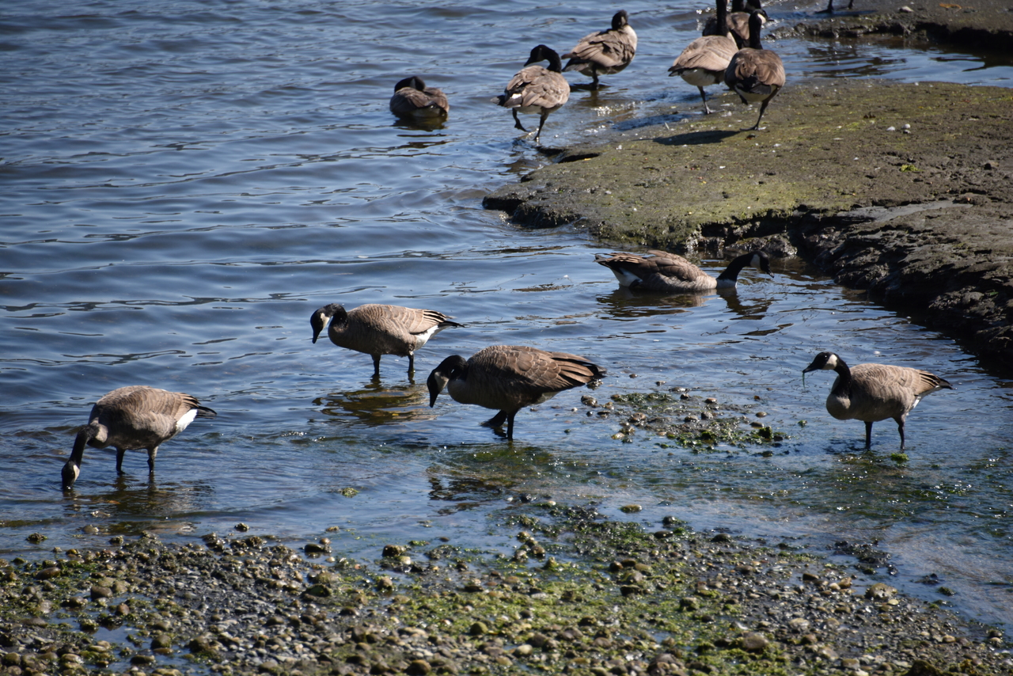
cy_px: 338
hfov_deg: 6.9
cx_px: 506
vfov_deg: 4.6
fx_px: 8443
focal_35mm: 300
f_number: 5.6
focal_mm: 300
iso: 180
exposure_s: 1/640
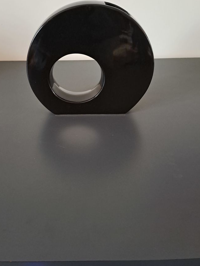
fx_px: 223
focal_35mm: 29
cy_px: 115
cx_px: 88
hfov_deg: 48.1
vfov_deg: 61.4
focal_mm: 4.65
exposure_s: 1/20
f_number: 1.8
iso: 500
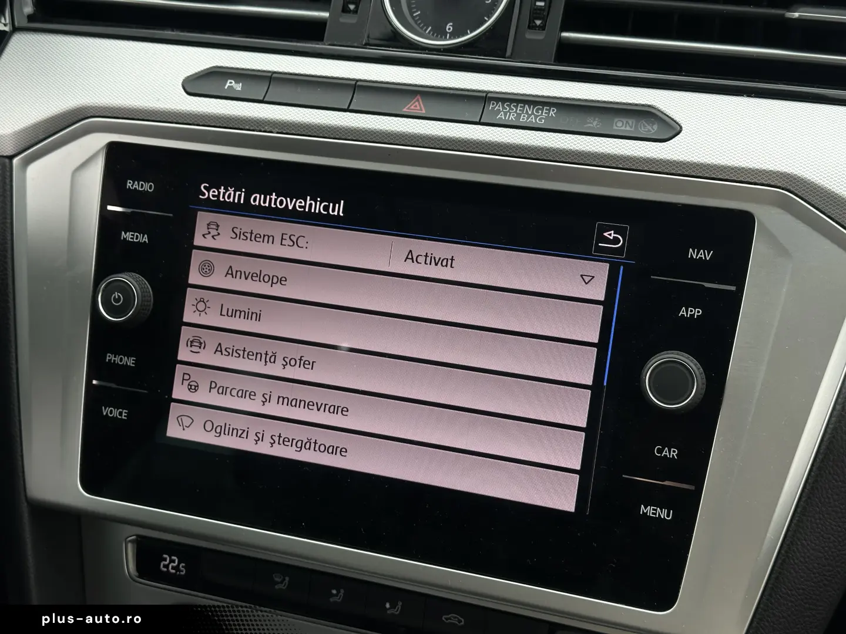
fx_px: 1173
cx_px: 423
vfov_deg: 30.3
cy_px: 317
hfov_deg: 39.7
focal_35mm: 48
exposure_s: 1/313
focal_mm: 6.86
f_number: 1.78
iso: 64
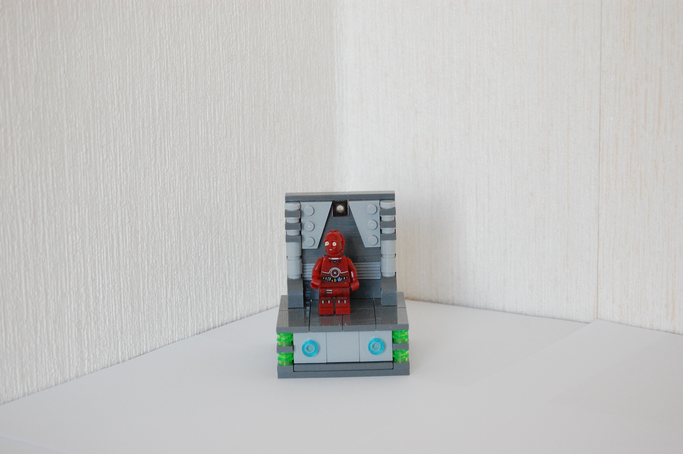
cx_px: 342
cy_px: 227
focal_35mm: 82
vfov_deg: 16.5
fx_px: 1564
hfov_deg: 24.6
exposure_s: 1/160
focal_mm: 55
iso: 1600
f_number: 5.6
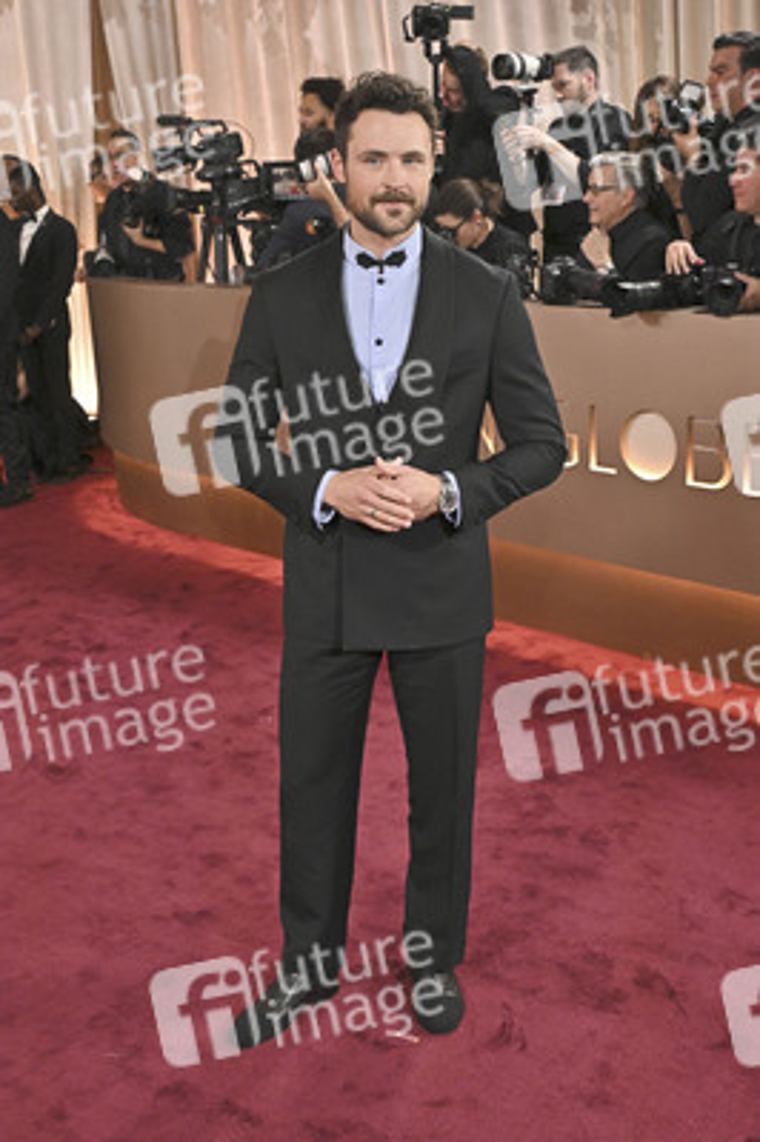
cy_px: 571
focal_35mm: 39
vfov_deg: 49.6
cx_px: 380
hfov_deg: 34.2
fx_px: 1237
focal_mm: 39
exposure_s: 1/320
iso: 2500
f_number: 5.6
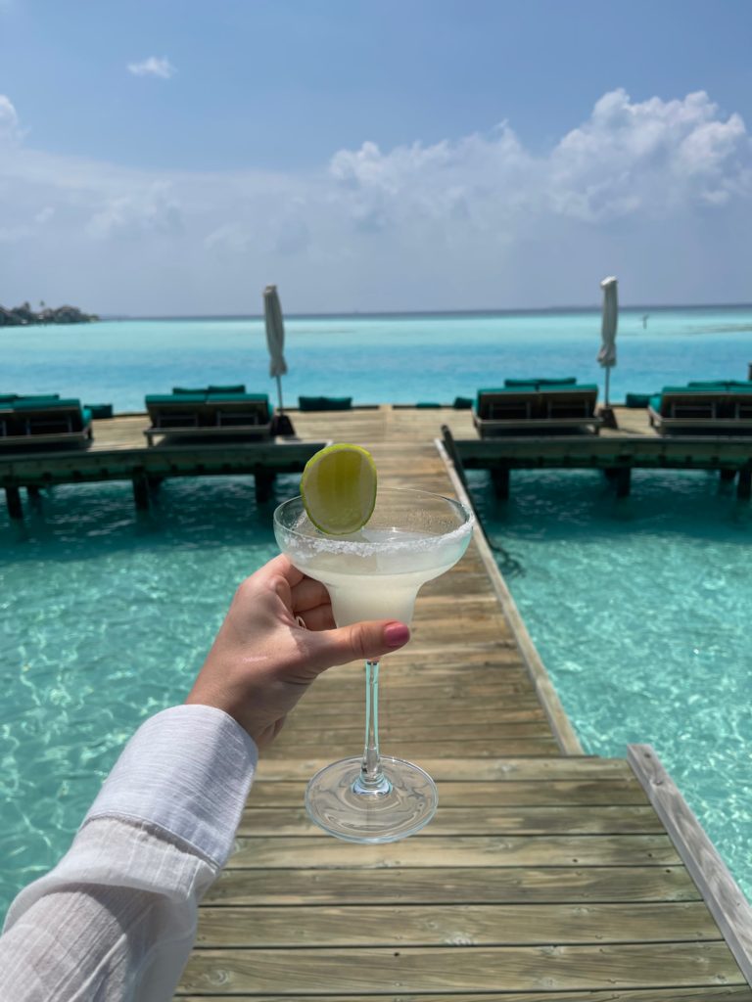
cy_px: 501
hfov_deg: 53.1
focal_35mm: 26
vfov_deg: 67.3
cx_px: 376
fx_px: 753
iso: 32
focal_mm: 5.1
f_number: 1.6
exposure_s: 1/8547
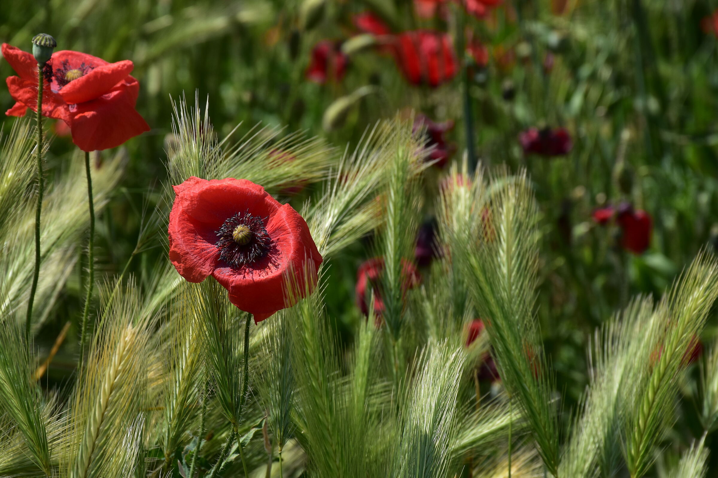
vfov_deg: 6.5
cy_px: 239
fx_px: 4188
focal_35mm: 210
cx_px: 359
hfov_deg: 9.8
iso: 320
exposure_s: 1/500
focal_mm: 140
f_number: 11
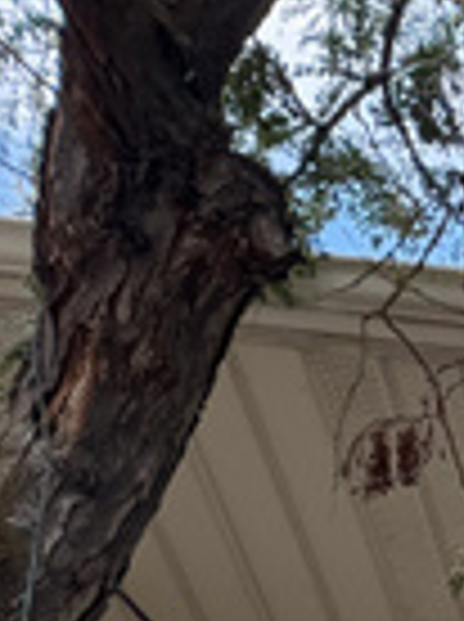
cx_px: 1261
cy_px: 1683
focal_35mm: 134
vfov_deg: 11.2
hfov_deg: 9.3
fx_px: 2402
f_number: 1.78
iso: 80
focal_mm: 6.76
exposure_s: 1/301
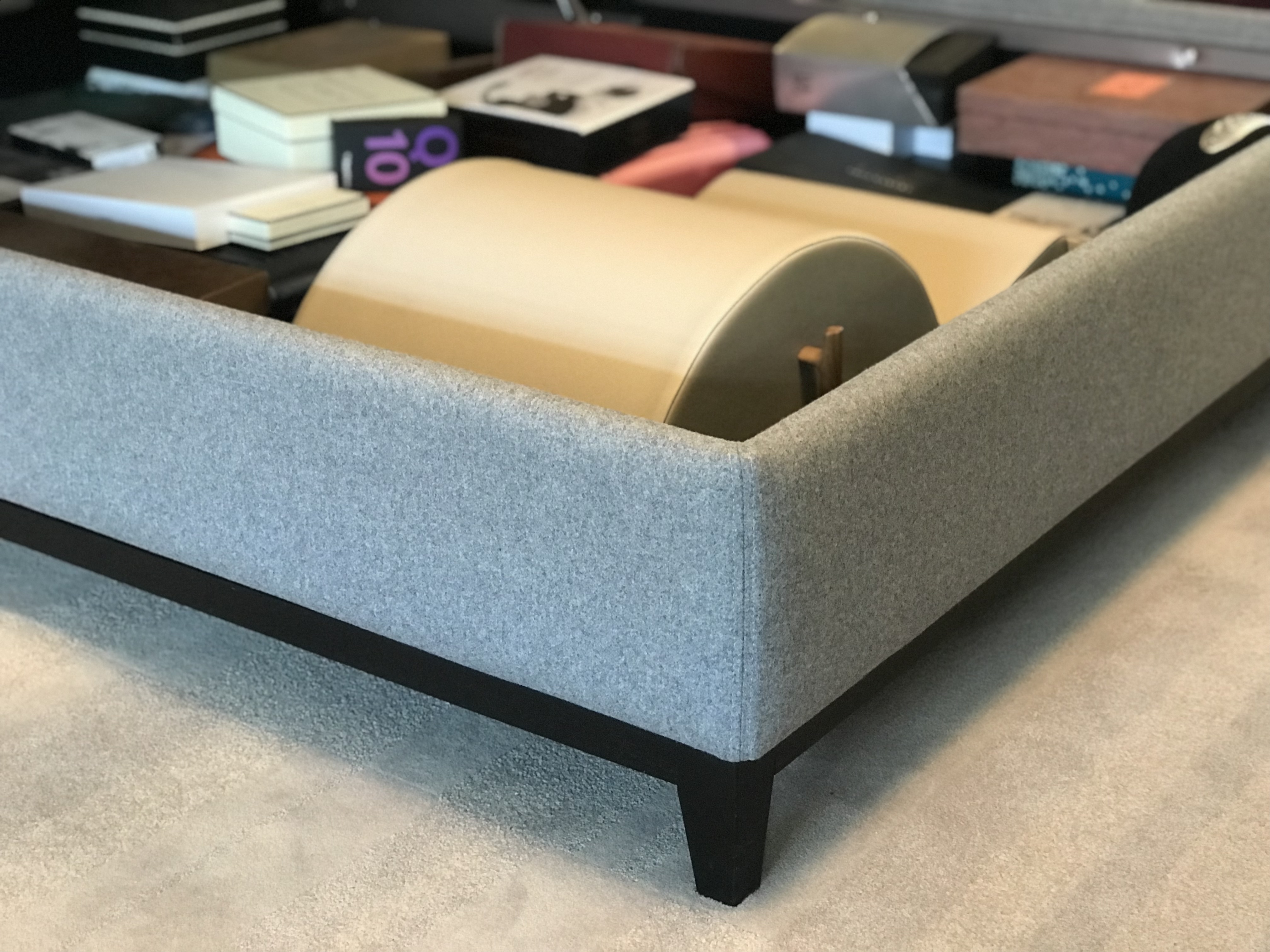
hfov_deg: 33.8
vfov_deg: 25.7
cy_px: 476
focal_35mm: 57
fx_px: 2091
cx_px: 635
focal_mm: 6.6
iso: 500
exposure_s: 1/50
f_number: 2.8
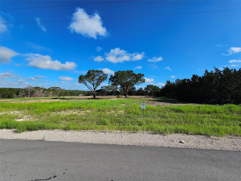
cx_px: 120
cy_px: 90
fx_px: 91
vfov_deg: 89.9
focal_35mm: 13
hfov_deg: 106.2
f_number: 2.2
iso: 50
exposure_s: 1/2635
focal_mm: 2.2
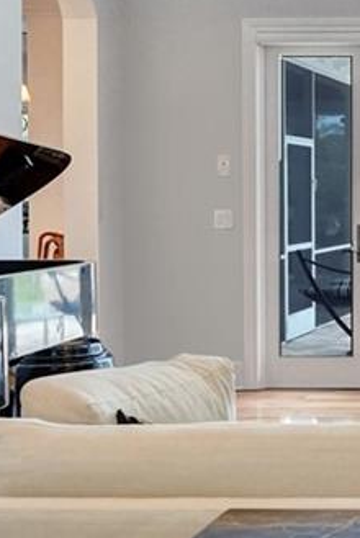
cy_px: 206
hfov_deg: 16.8
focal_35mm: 68
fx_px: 1018
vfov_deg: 29.5
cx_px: 637
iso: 2500
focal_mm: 14
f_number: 4.5
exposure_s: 1/250
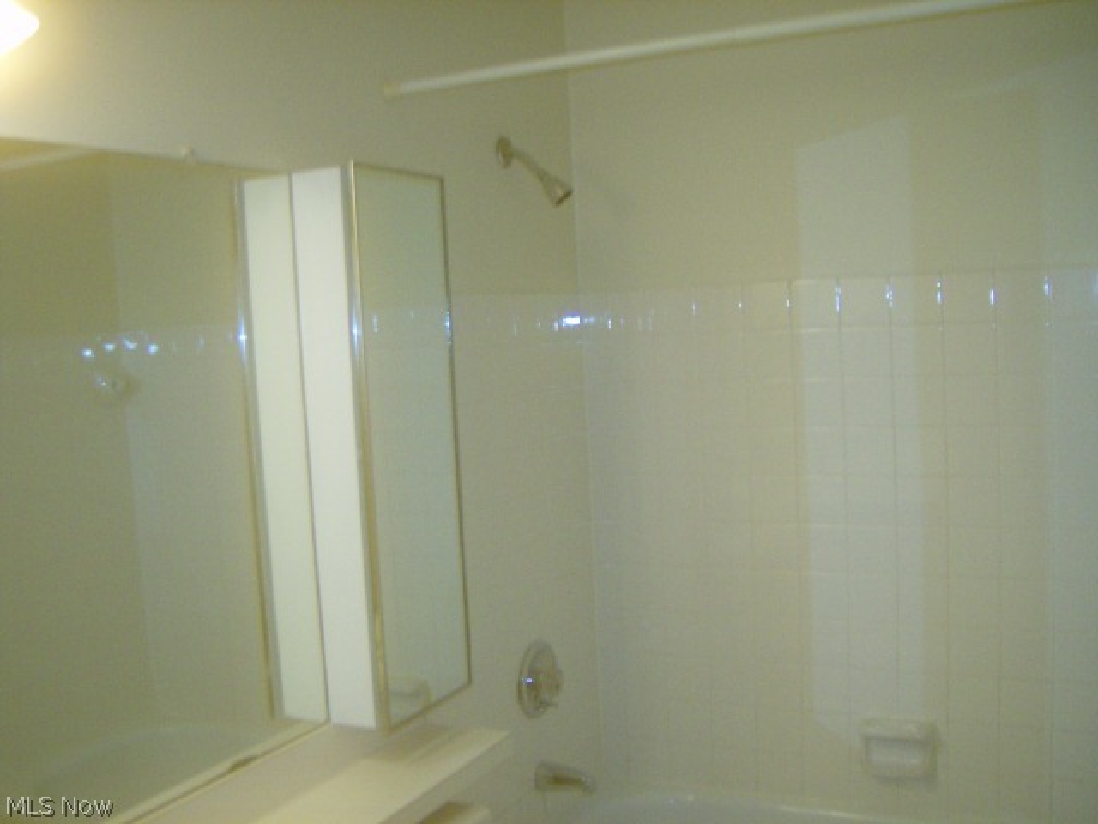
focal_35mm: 36
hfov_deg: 51.4
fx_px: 1142
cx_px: 549
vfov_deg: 39.7
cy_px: 412
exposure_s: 1/60
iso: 200
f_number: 2.8
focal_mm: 6
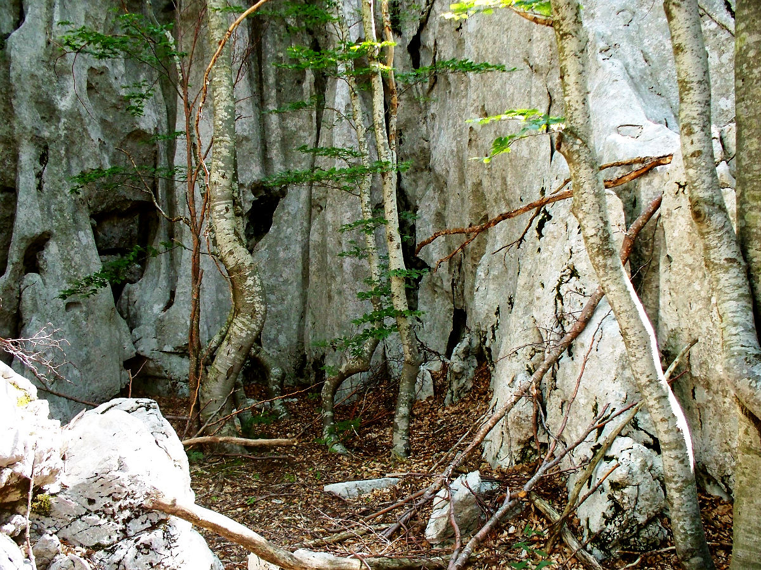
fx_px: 791
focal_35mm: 36
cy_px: 285
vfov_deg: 39.7
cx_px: 380
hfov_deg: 51.4
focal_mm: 7.54
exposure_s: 1/60
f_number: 2.8
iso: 250
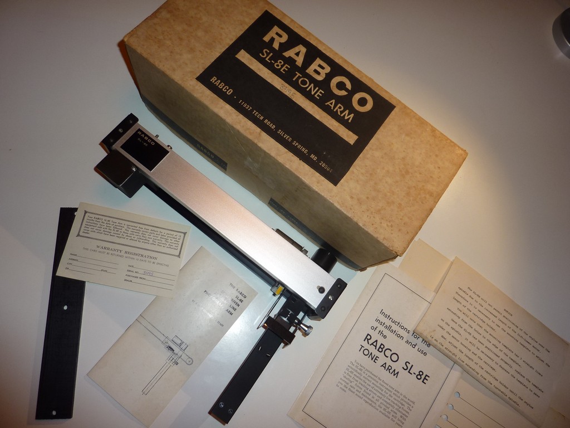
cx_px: 285
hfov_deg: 69.4
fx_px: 412
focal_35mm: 25
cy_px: 214
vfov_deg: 54.9
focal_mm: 4.1
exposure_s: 1/30
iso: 100
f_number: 3.3
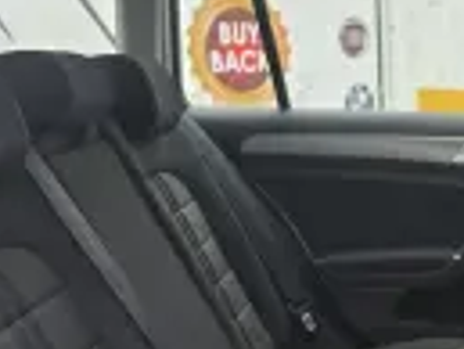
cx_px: 428
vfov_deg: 21.6
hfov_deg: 28.9
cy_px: 396
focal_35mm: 64
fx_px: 859
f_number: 1.7
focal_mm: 6.3
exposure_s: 1/180
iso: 50
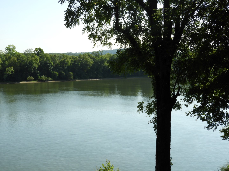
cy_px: 86
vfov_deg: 26.6
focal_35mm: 55
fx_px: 364
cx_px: 114
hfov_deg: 34.9
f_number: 4
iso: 100
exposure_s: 1/640
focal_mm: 9.9
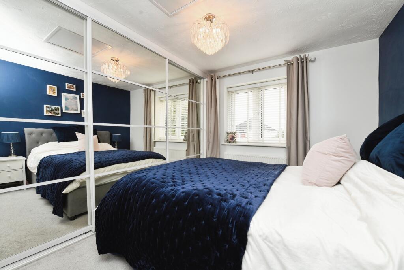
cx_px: 202
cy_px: 135
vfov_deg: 81.2
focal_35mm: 14
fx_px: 157
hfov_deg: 104.2
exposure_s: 1/60
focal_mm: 14
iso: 640
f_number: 8
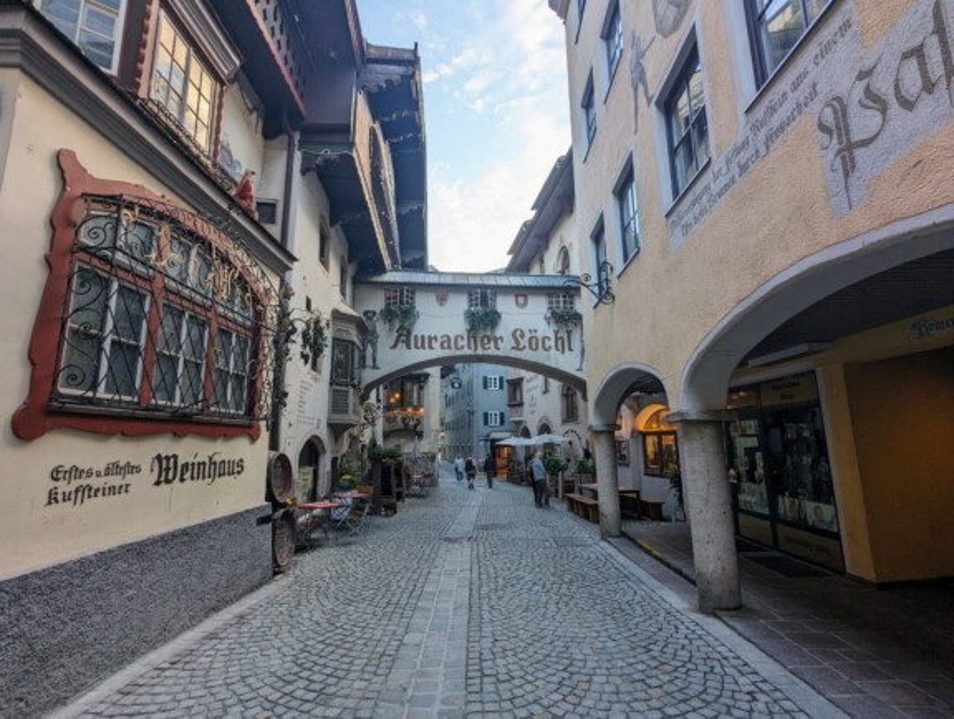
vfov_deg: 78.3
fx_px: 442
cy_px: 360
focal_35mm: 16
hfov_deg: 94.4
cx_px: 477
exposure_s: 1/112
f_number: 2.2
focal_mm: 2.35
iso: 45
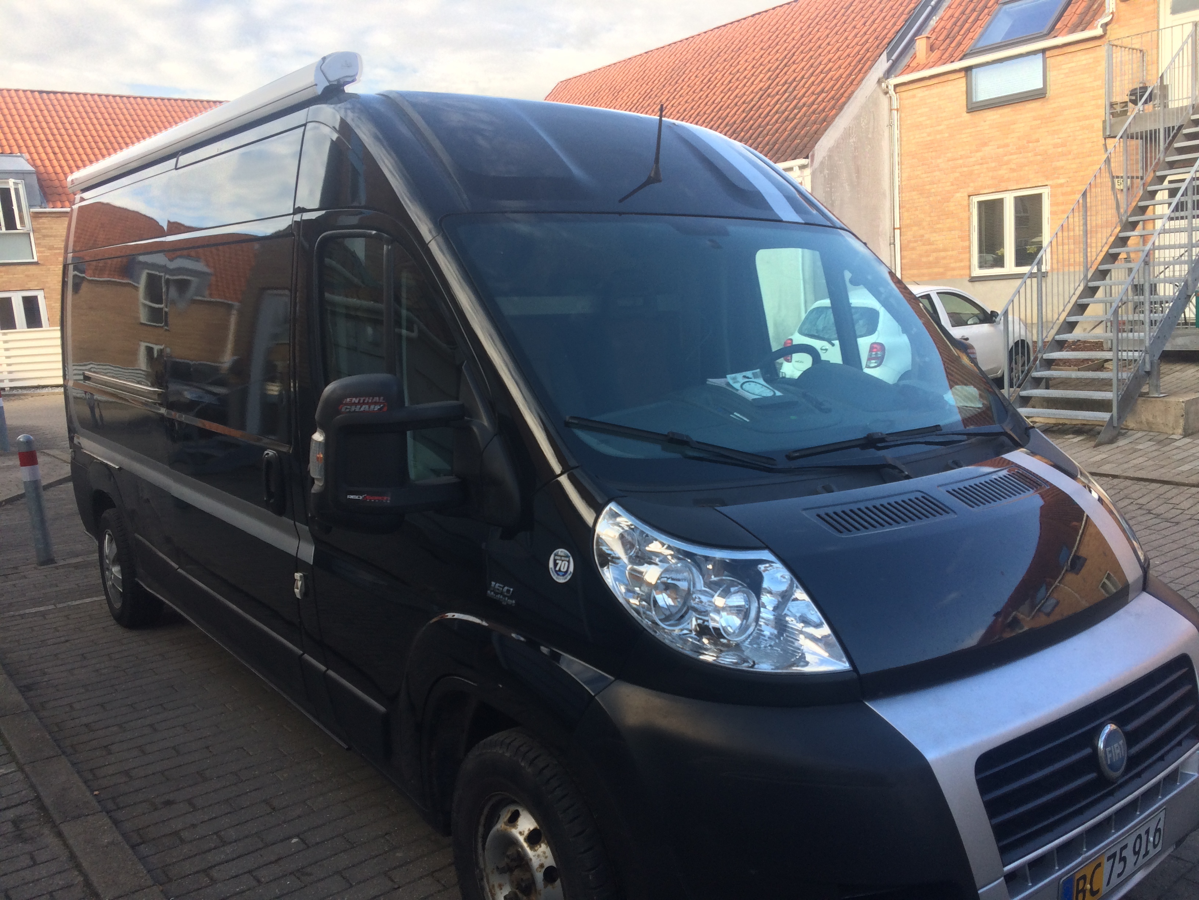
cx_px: 600
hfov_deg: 61.7
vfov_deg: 48.2
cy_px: 450
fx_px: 1004
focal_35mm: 29
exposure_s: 1/370
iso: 32
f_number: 2.2
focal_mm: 4.15
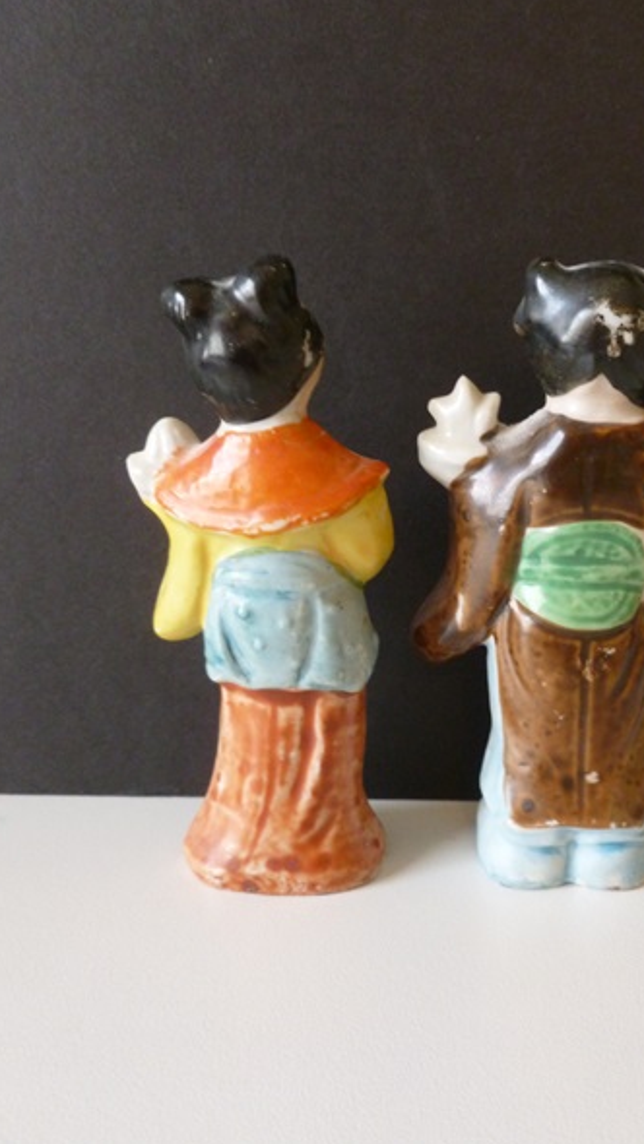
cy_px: 574
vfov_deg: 62.6
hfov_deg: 37.6
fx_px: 941
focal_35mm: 31
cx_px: 396
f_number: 3.3
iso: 400
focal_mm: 5
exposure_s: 1/20
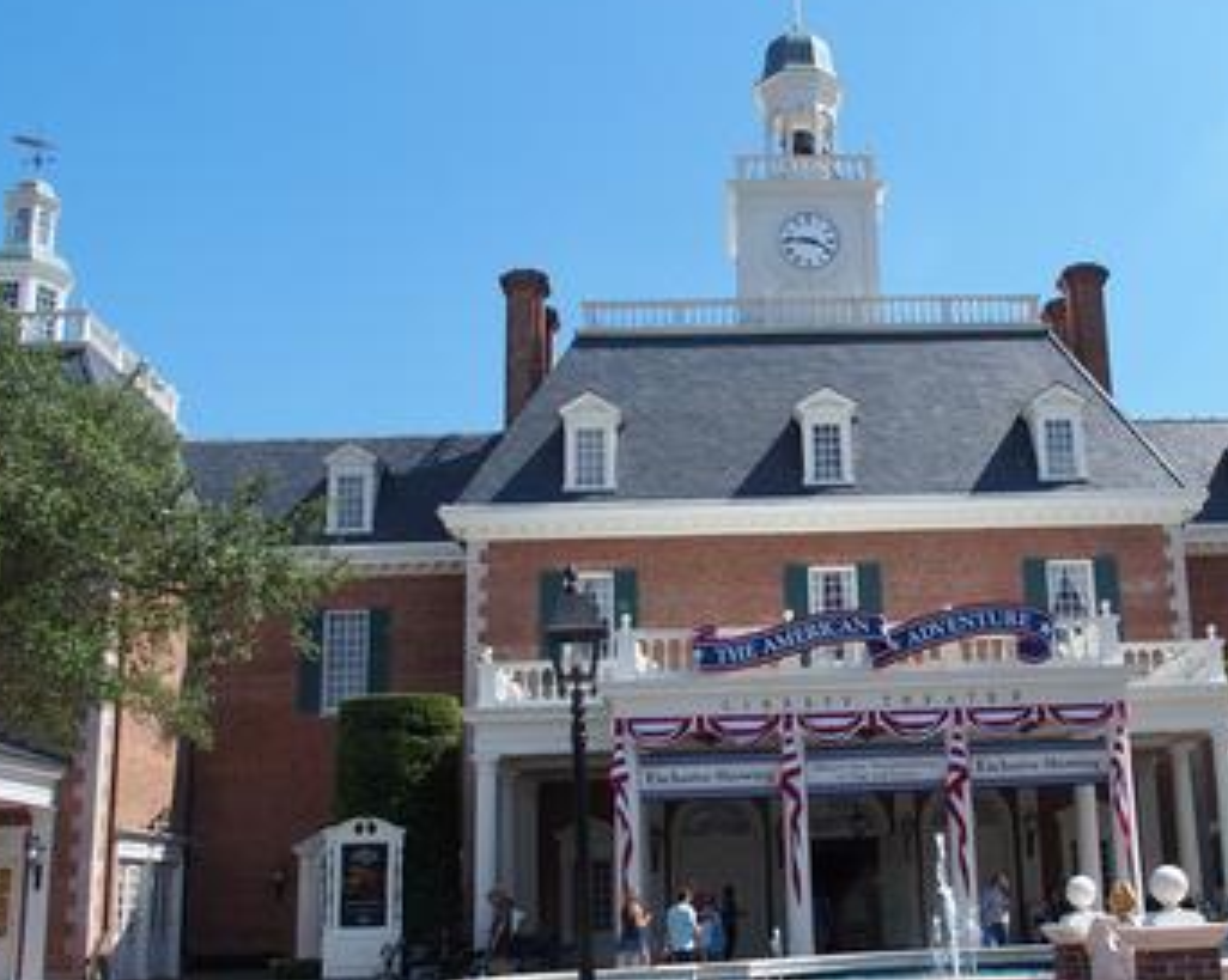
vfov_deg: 41.1
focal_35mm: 36
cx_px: 754
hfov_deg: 49.9
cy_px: 499
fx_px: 1307
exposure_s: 1/800
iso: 100
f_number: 4
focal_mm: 6
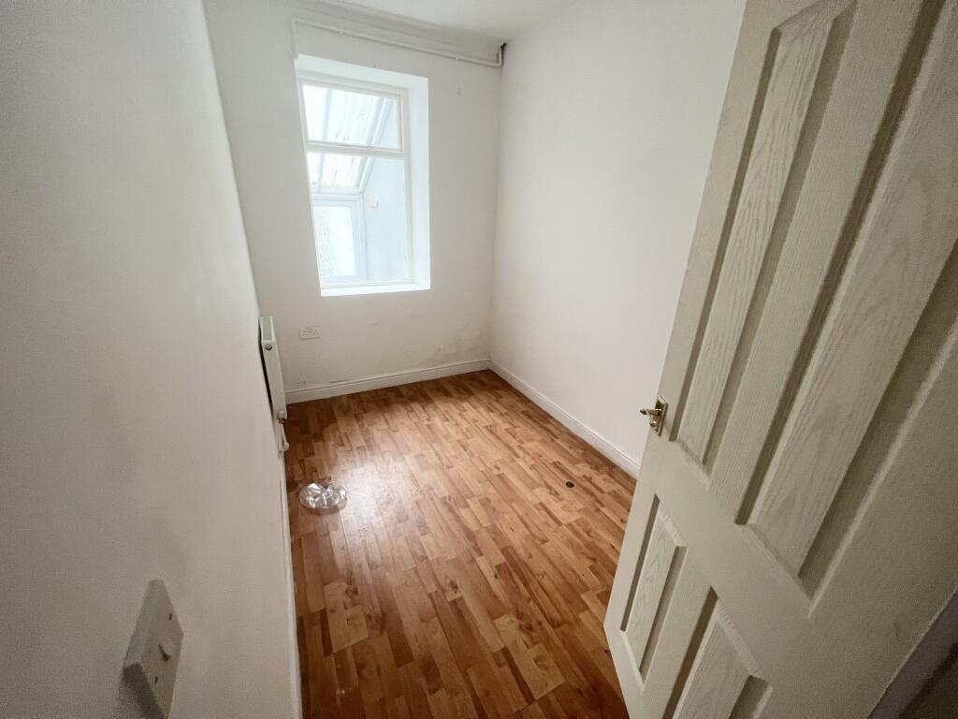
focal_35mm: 13
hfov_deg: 106.2
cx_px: 479
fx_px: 360
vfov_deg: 89.9
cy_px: 360
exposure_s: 1/60
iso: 250
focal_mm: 1.57
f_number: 1.8
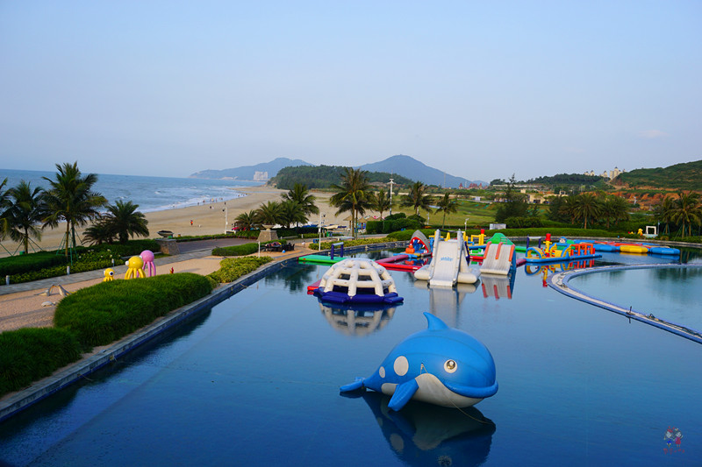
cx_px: 351
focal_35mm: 38
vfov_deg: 35.5
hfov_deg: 51.3
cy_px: 234
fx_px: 731
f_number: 9
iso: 100
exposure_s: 1/100
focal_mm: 25
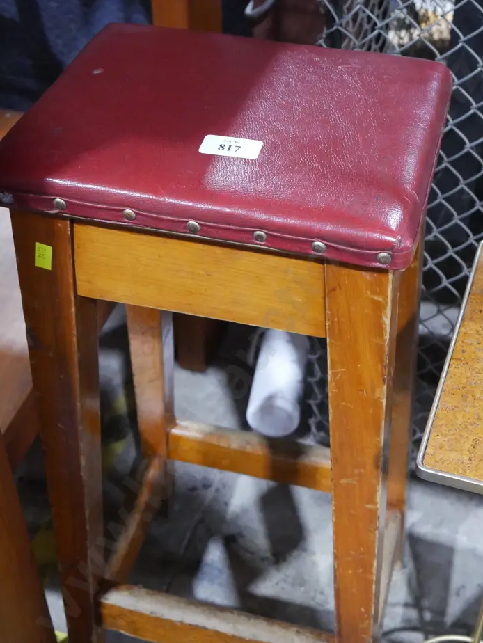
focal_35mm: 51
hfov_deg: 28.6
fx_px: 948
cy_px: 347
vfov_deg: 37.5
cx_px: 260
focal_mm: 23
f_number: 5.1
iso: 3200
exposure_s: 1/60
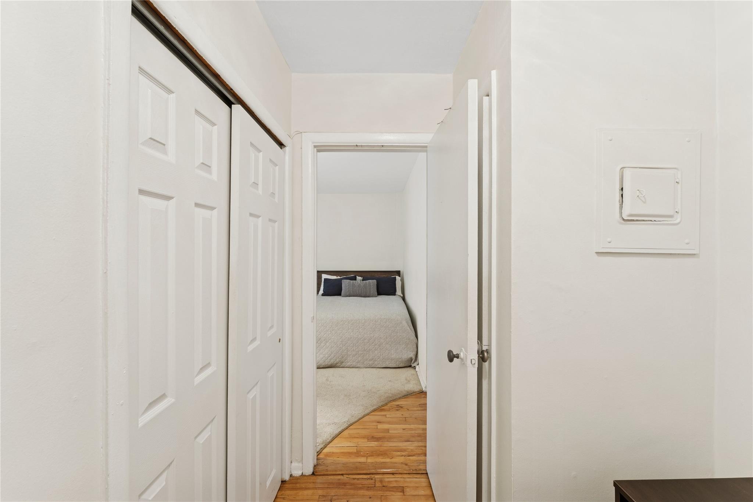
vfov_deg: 76.9
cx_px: 376
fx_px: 316
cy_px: 251
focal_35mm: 15
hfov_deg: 100.0
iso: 100
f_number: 10
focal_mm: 15.1
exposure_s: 1.6
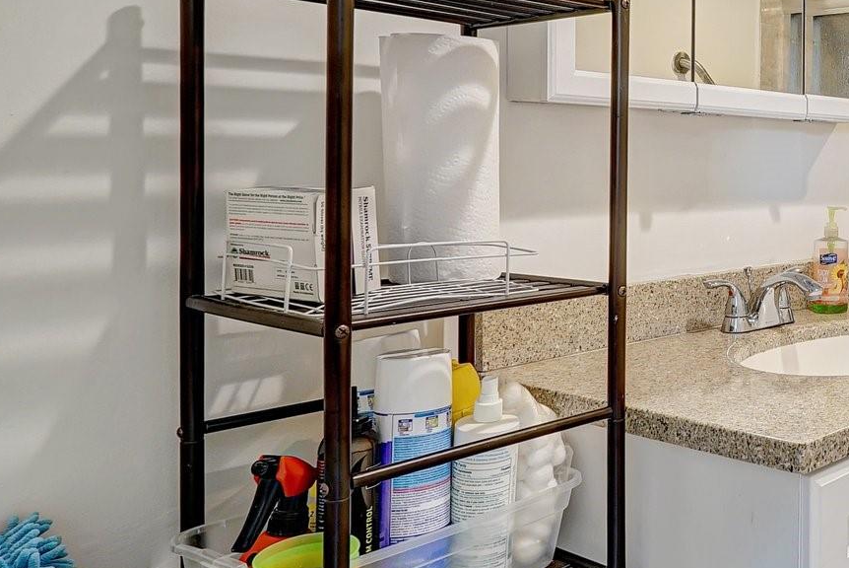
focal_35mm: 38
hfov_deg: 40.8
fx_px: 897
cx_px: 933
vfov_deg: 34.5
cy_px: 160
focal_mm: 16
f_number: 13
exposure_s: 1/3.33
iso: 640
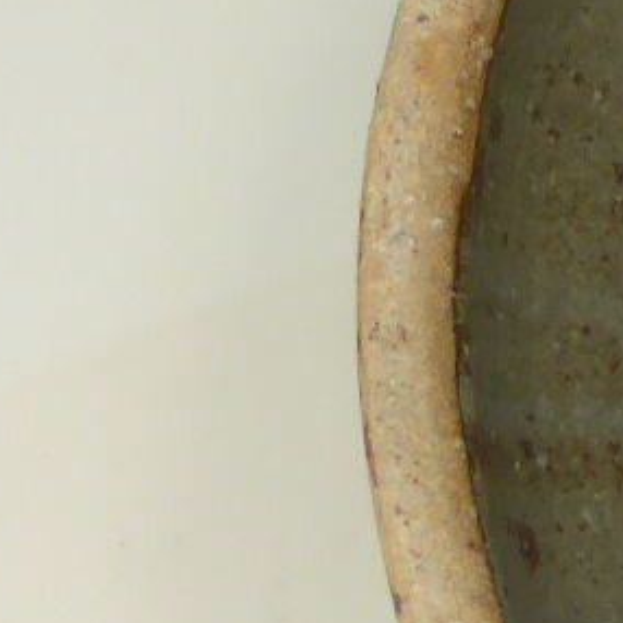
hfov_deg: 9.7
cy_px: 270
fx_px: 3095
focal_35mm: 152
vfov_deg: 11.5
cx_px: 1640
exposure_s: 1/60
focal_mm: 4.3
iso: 125
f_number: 3.3
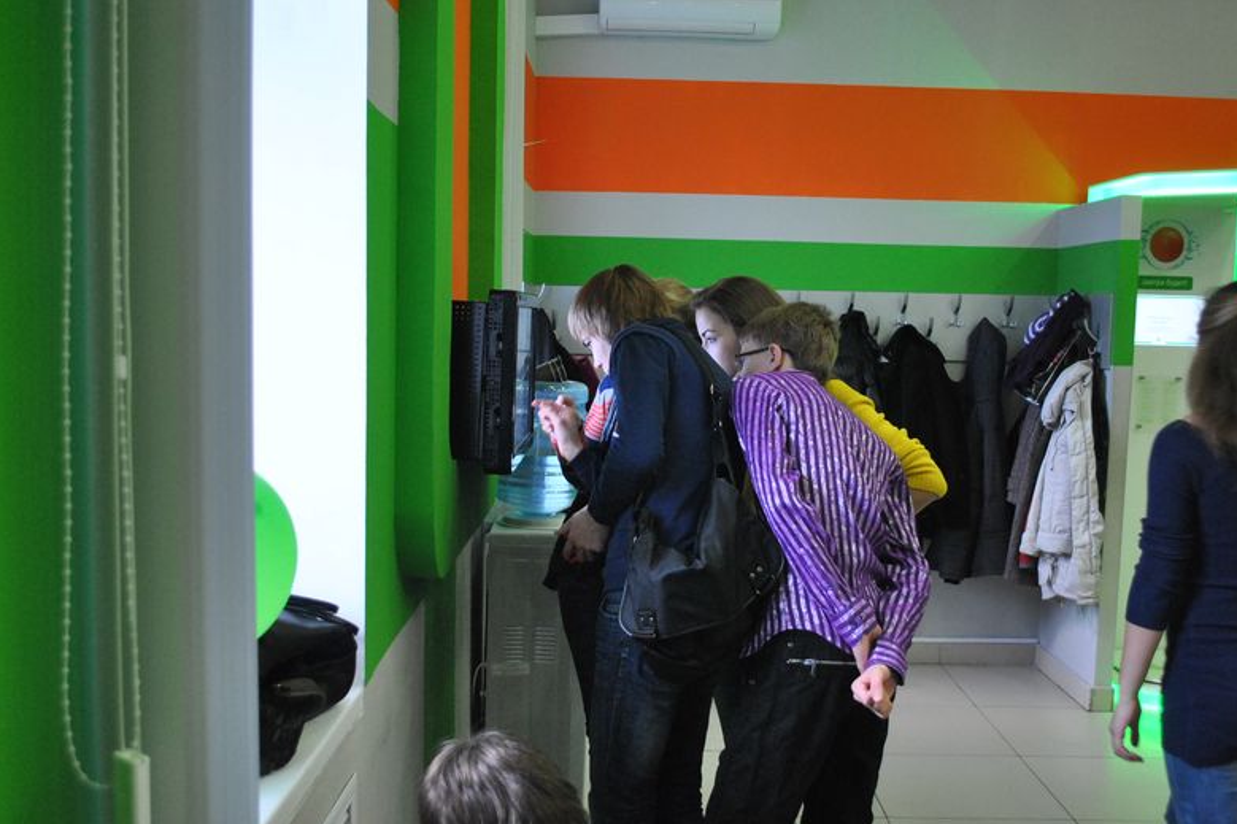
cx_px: 634
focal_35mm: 37
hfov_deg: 51.9
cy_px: 423
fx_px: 1271
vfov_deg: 35.9
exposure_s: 1/30
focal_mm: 24
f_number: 4
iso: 640
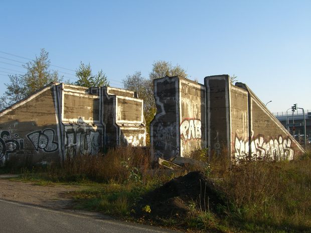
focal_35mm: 38
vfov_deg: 37.7
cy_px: 116
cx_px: 156
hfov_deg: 49.0
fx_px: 341
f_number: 4
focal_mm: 7.9
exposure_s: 1/400
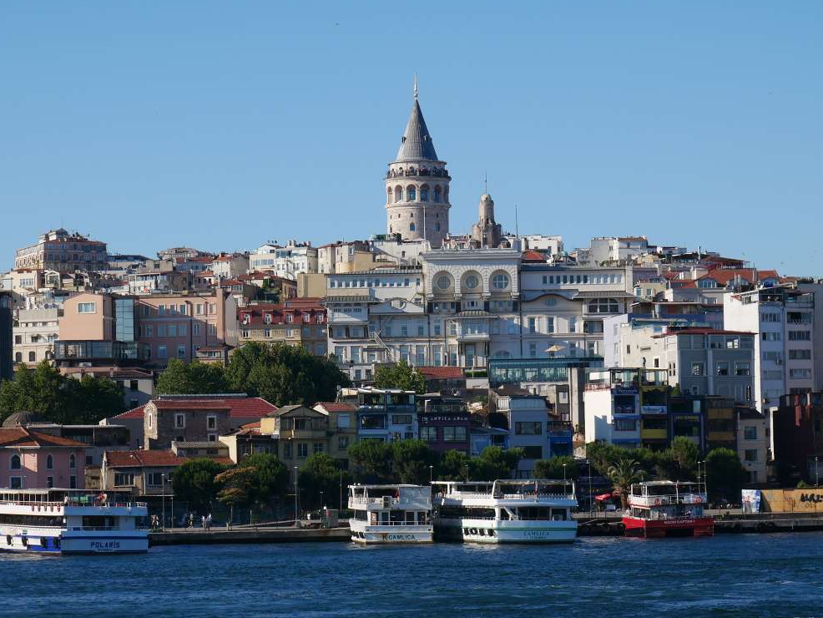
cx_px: 411
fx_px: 2830
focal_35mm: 119
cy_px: 315
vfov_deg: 12.5
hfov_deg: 16.5
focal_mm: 55
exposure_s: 1/500
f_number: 8
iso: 200
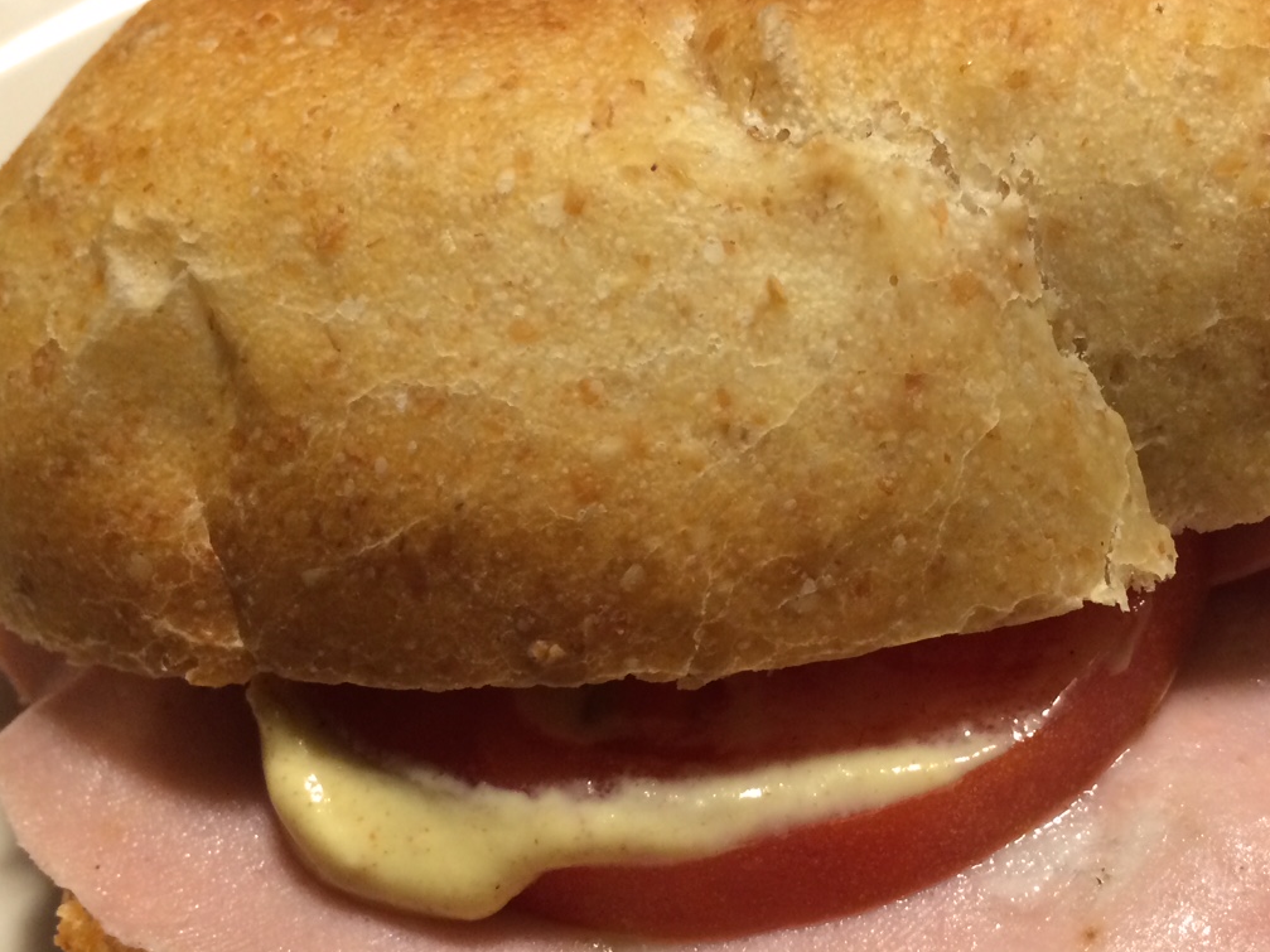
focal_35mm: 47
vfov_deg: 30.8
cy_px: 546
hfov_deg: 39.9
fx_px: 1724
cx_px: 848
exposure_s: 1/30
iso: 125
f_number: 2.2
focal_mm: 4.15
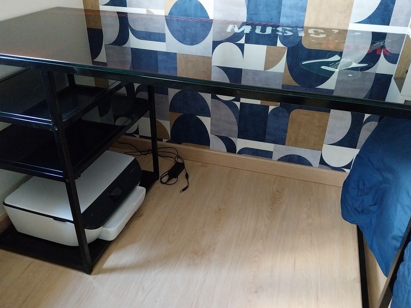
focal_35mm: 30
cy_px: 142
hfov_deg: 60.0
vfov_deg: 46.7
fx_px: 356
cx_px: 202
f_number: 1.8
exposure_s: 1/25
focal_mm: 4
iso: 1000
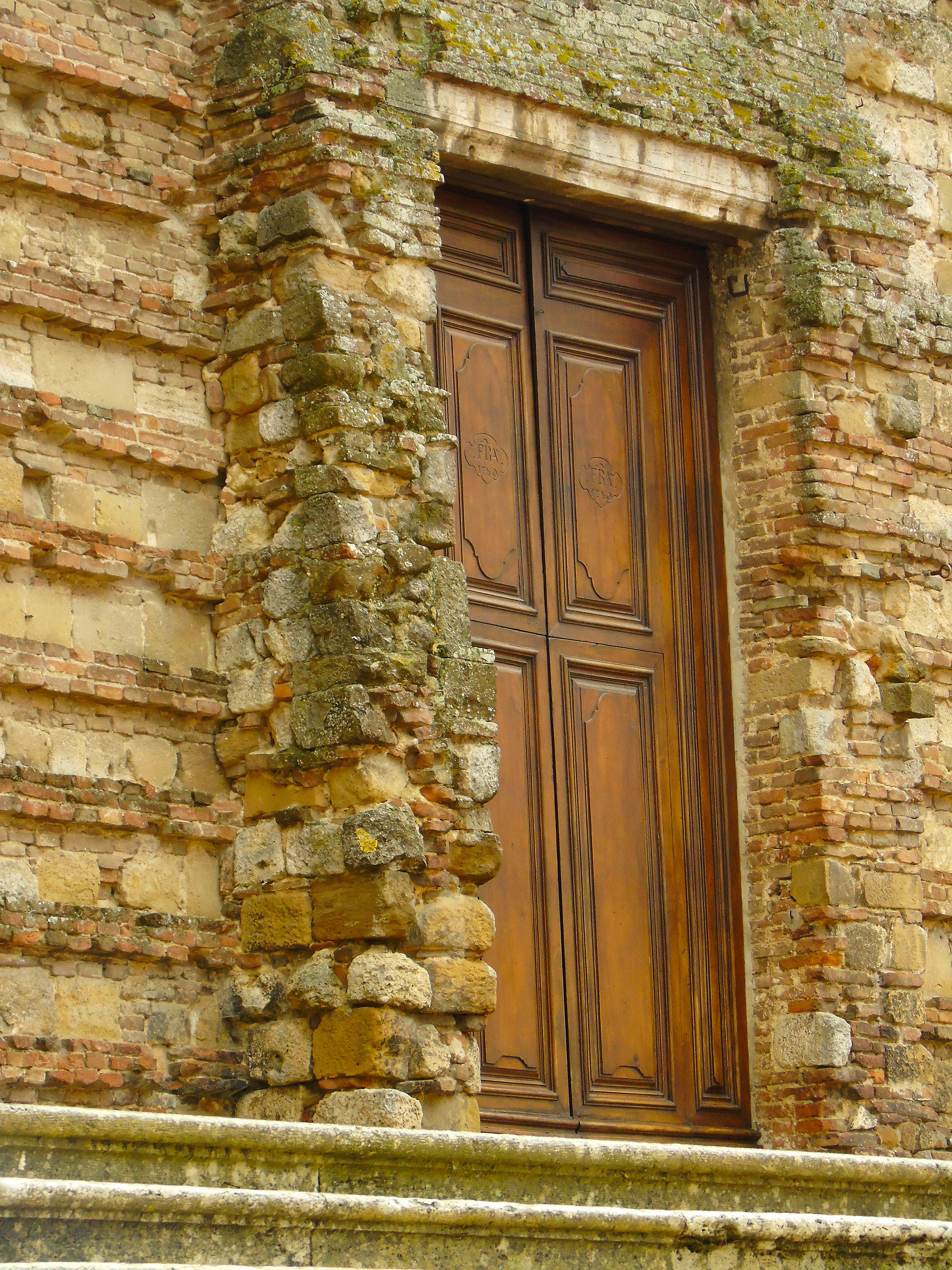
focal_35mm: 142
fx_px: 5207
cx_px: 476
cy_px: 635
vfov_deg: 13.9
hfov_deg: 10.4
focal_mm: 25
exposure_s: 1/100
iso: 200
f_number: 4.7
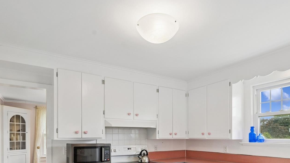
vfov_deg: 44.7
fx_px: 185
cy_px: 136
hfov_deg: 76.3
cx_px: 151
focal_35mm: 24
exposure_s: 1/160
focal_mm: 14
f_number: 8
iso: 320
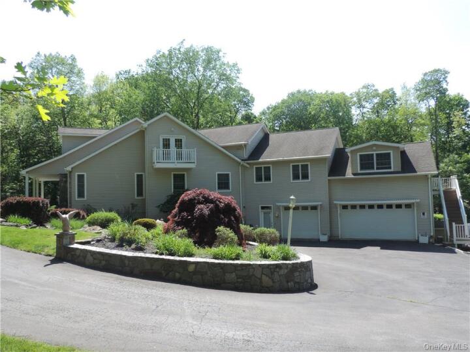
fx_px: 380
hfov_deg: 63.4
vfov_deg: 49.7
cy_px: 176
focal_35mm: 28
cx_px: 235
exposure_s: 1/400
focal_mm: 4.9
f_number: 3.1
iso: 80
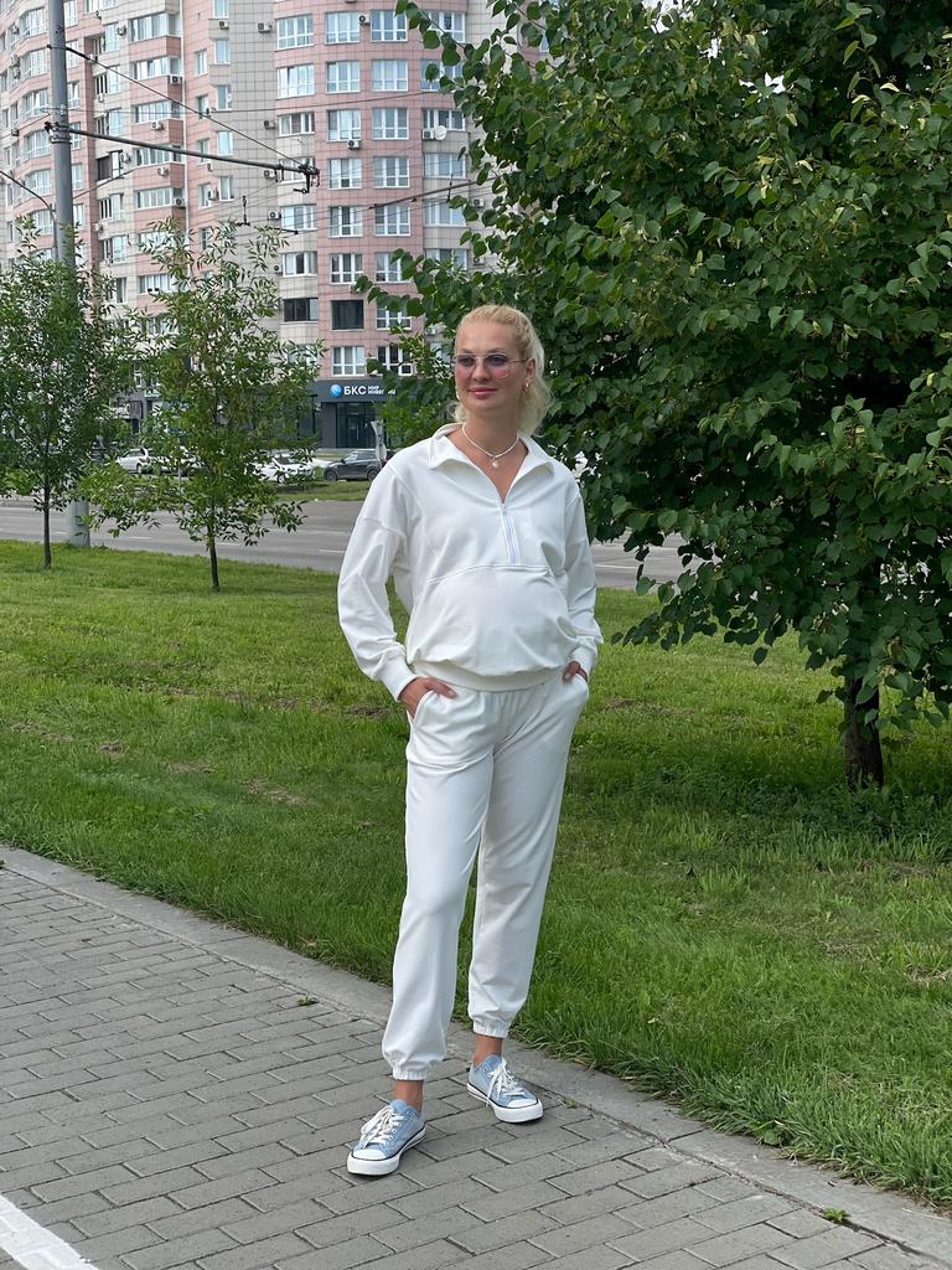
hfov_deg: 28.0
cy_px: 635
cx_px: 476
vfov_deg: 36.8
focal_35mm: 52
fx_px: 1907
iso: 32
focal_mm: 6
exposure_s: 1/1776
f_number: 2
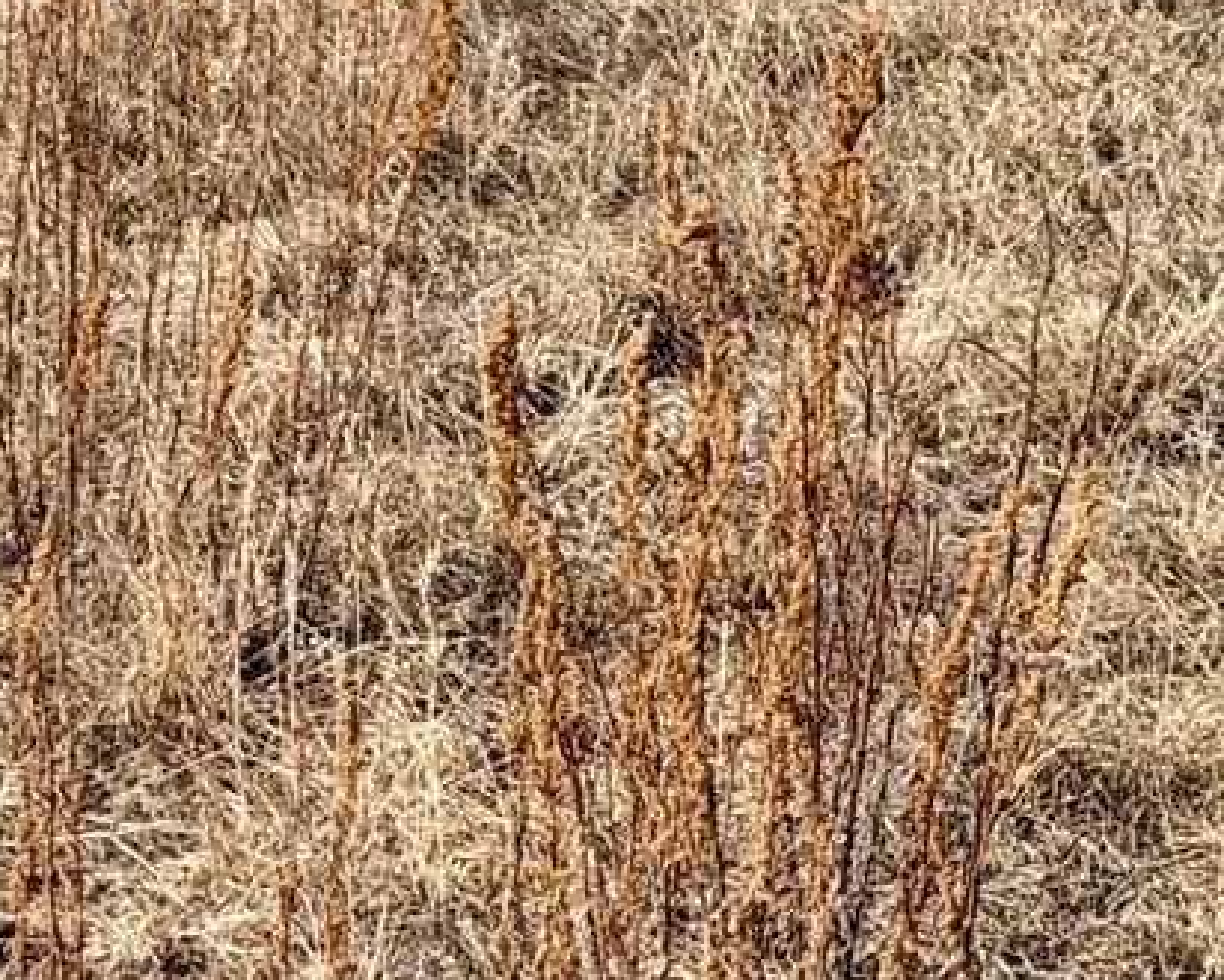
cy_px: -347
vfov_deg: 8.4
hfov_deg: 10.4
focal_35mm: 182
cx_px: -389
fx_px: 6596
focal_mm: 6.76
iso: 64
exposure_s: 1/5587
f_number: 1.78
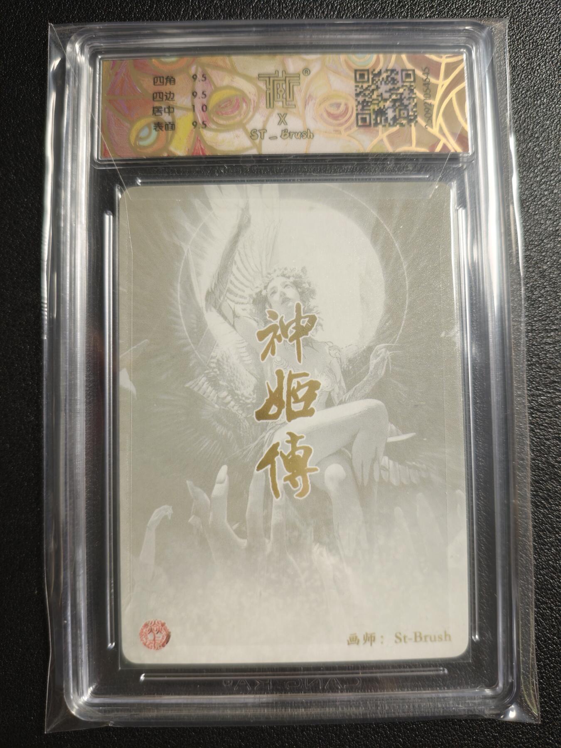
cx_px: 280
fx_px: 562
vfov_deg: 67.3
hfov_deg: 53.1
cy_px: 374
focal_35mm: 26
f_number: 1.5
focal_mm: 4.94
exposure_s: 1/50
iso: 320
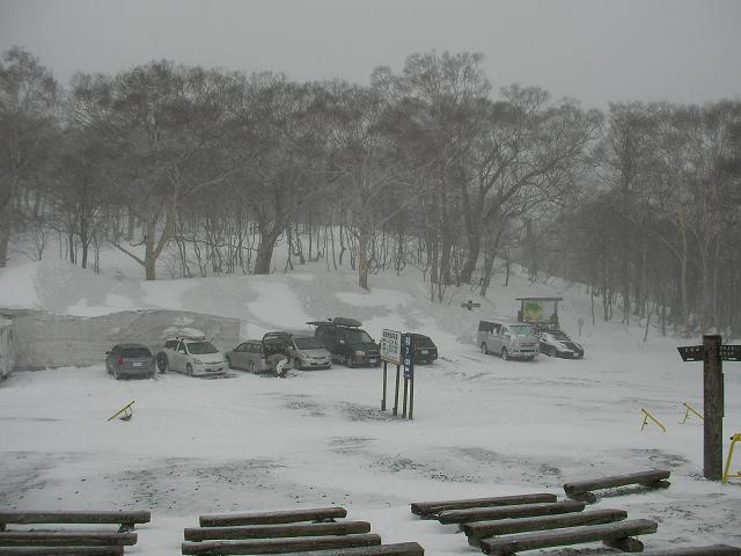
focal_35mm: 38
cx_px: 370
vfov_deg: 37.7
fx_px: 813
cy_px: 278
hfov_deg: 49.0
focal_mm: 6.3
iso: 50
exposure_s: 1/517
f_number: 4.5
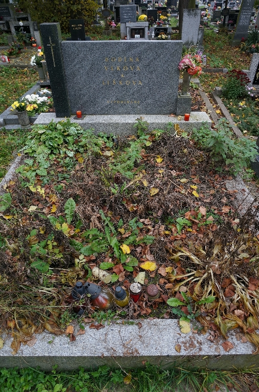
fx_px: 260
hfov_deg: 52.9
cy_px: 196
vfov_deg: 73.8
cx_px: 130
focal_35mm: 24
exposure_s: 1/125
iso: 400
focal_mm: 16
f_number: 5.6
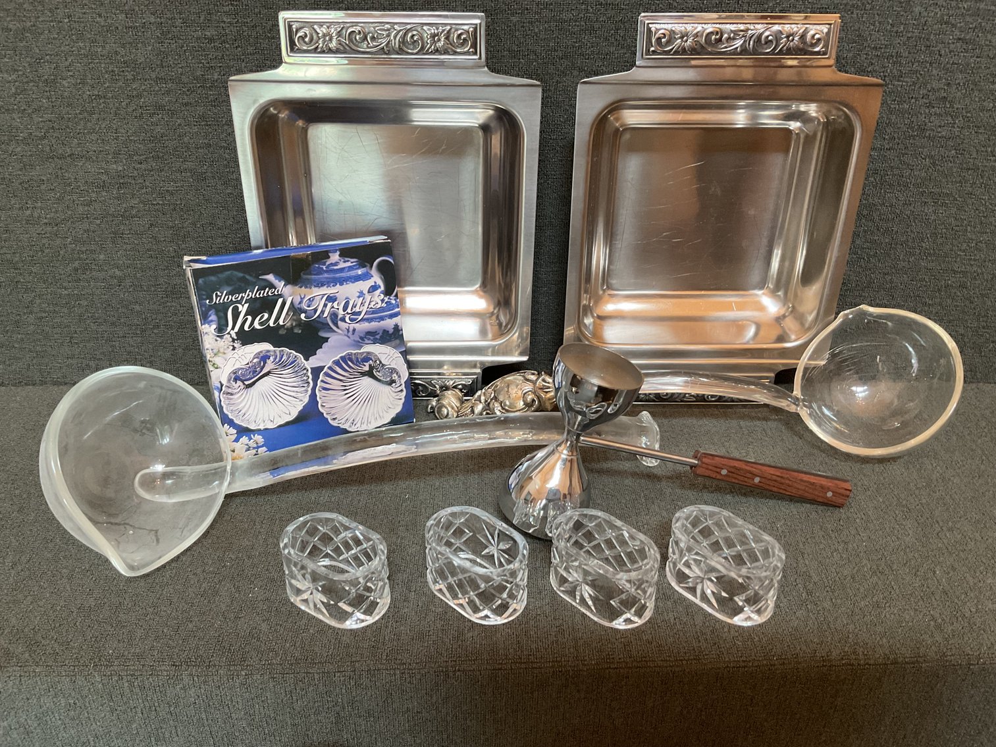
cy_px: 374
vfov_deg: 48.2
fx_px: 834
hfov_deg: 61.7
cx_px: 498
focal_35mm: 29
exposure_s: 1/60
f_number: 1.8
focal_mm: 3
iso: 125
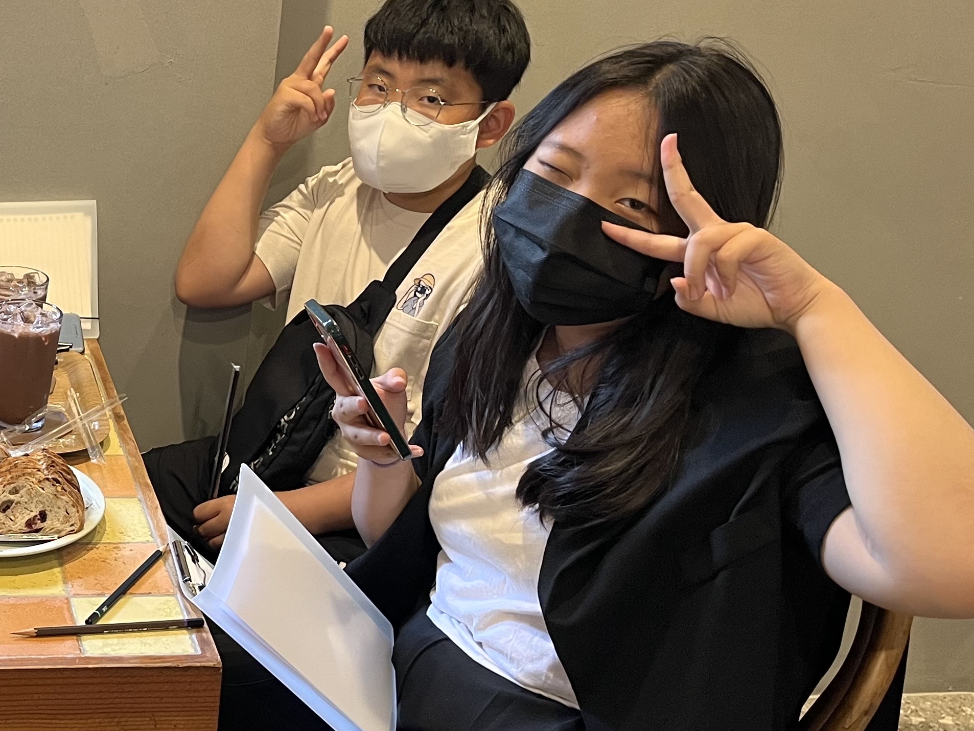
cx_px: -22
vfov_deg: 26.6
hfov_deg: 31.9
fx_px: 1548
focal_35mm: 55
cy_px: 380
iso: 160
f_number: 1.6
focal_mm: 5.1
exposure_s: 1/60
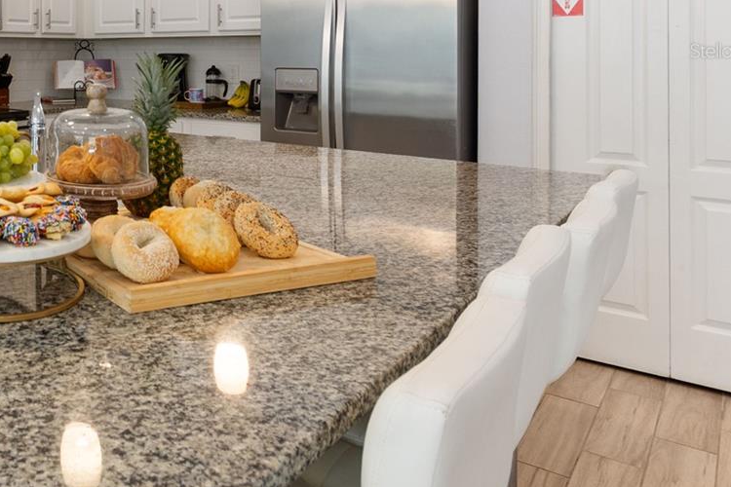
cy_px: 51
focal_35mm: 32
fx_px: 650
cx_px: -3
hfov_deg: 48.2
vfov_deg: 38.4
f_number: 4.5
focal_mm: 10
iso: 400
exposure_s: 1/250
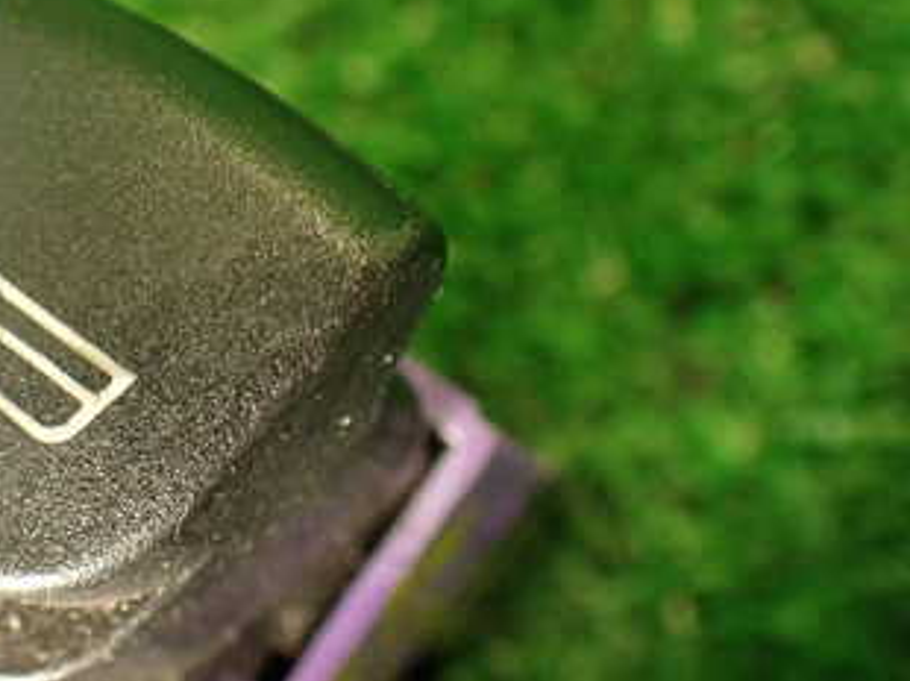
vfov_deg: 23.6
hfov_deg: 30.5
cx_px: 197
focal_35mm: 62
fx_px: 1629
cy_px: 261
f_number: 2.4
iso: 250
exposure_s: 1/30
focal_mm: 5.79
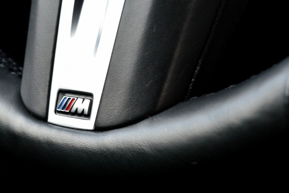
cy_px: 89
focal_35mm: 116
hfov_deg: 17.6
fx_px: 929
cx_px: 100
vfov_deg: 11.8
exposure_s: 1/100
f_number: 9
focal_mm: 55
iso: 400
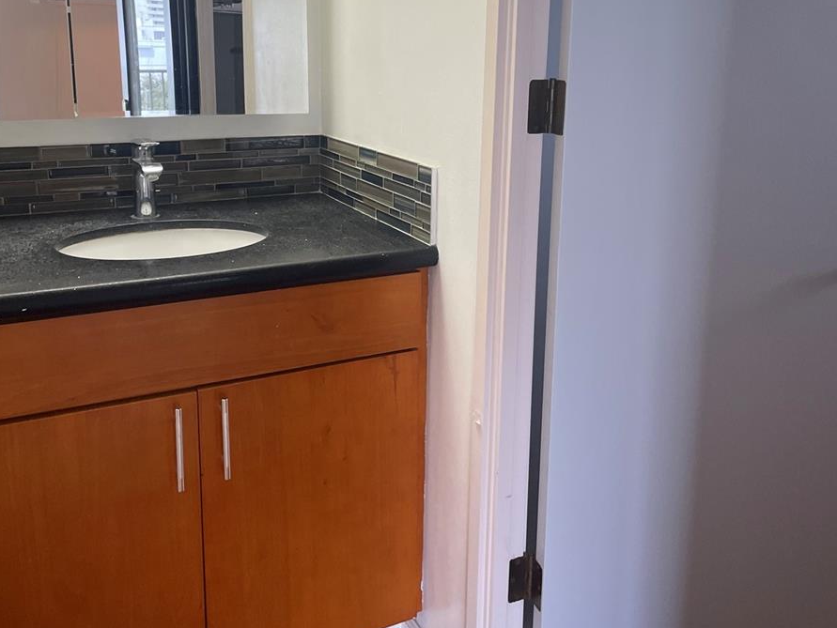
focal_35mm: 35
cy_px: 208
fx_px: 847
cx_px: 418
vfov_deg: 40.2
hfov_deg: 52.6
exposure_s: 1/120
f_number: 1.6
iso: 100
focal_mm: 4.2
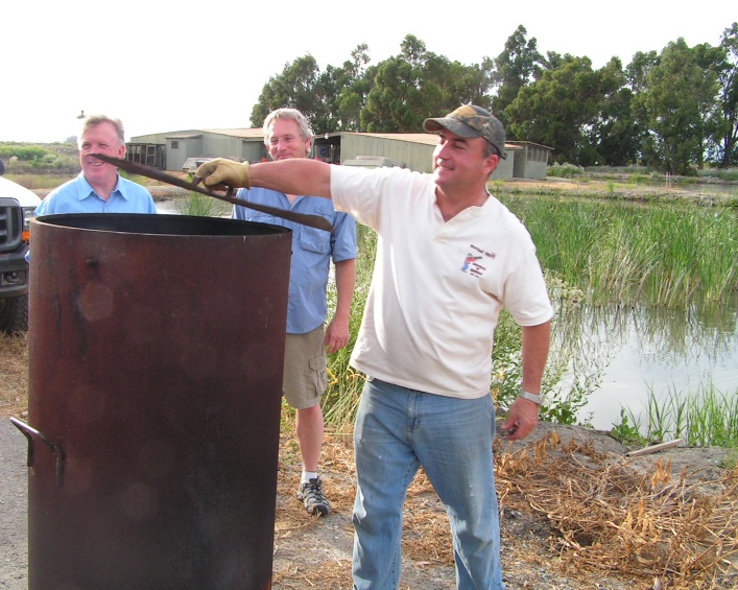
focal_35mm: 42
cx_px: 337
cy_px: 284
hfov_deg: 43.8
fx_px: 917
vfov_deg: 35.6
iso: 50
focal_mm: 6.3
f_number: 5.6
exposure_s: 1/60
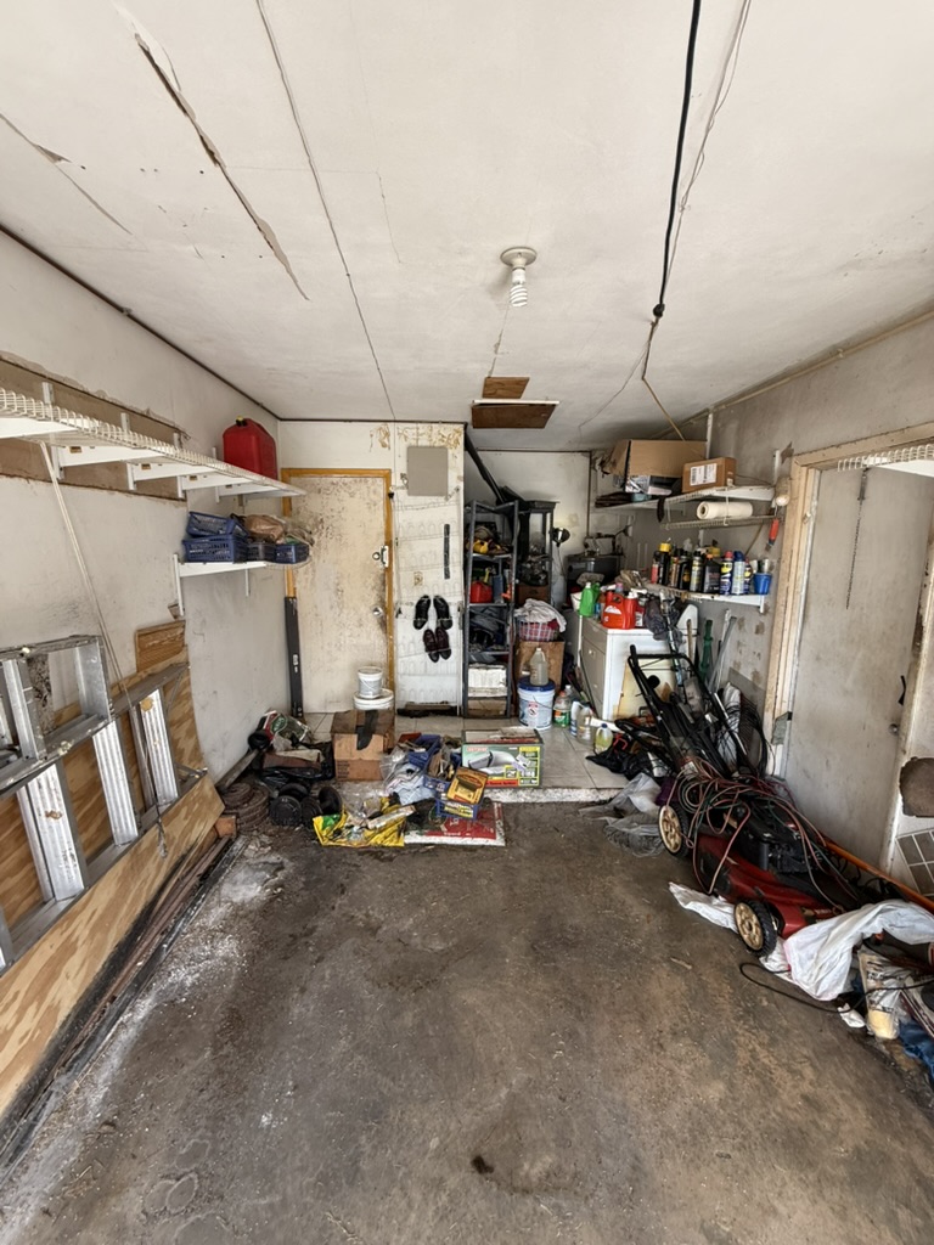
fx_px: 504
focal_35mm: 14
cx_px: 467
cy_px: 622
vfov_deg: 102.1
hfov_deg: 85.7
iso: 100
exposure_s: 1/99
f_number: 2.2
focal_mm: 2.22
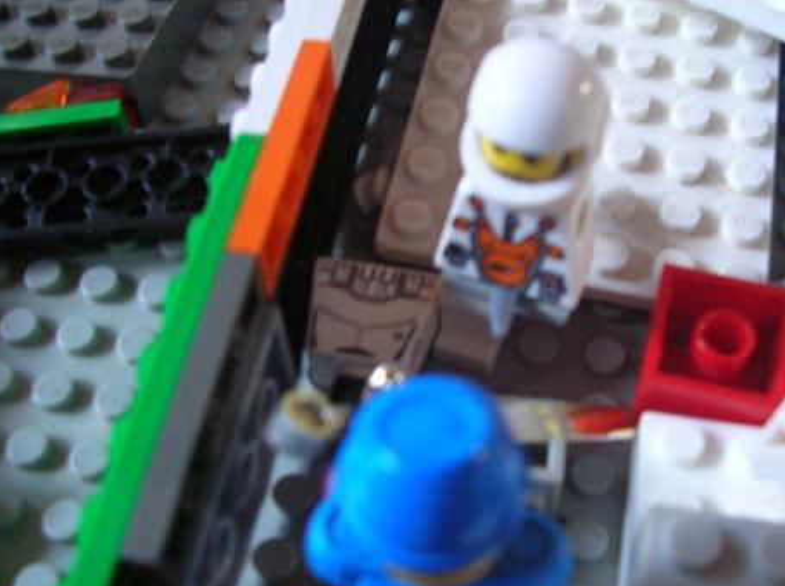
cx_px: 480
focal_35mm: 44
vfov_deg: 32.6
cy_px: 367
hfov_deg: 42.7
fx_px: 996
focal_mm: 5.8
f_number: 2.8
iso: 156
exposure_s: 1/6.4
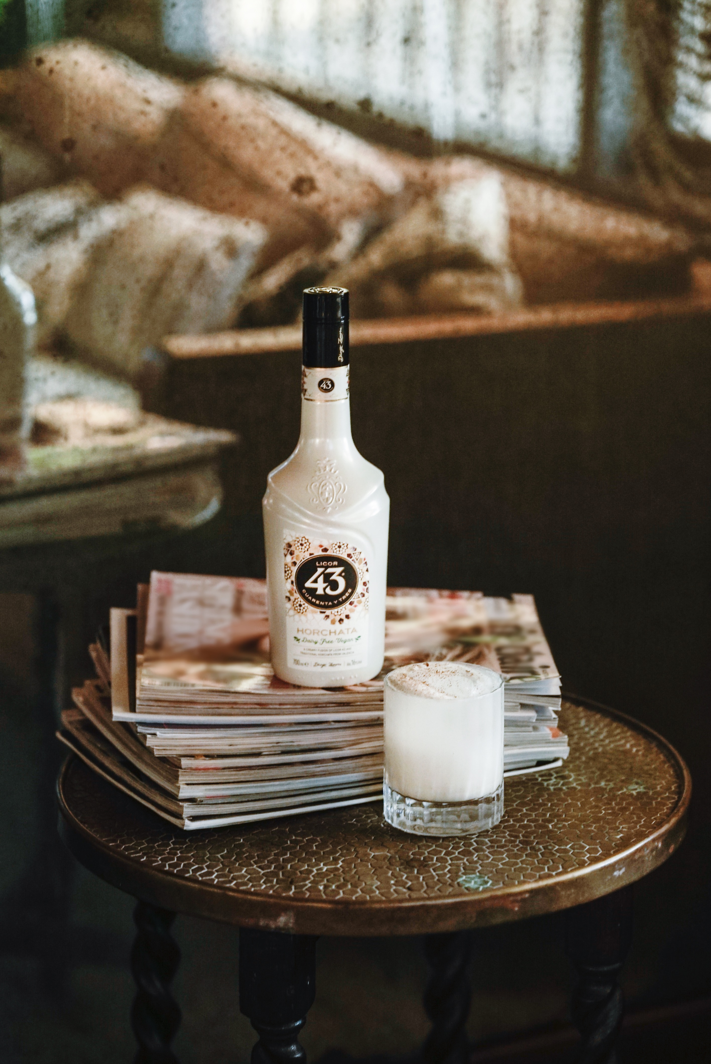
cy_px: 532
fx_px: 2515
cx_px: 356
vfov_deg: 23.9
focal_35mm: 85
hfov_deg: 16.1
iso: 1000
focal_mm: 85
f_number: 2.5
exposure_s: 1/100
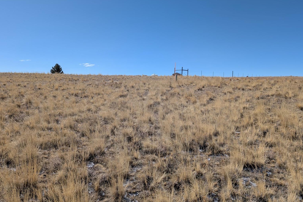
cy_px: 98
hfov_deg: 69.4
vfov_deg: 49.6
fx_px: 219
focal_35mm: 26
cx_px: 152
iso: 24
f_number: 1.68
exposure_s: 1/1541
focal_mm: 6.9
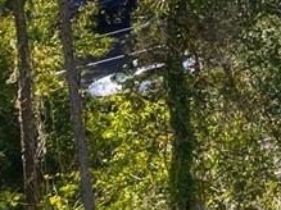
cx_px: 885
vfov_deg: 8.0
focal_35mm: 175
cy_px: -259
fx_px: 1420
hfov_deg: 8.9
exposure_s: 1/100
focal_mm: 8.7
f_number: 1.8
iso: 160
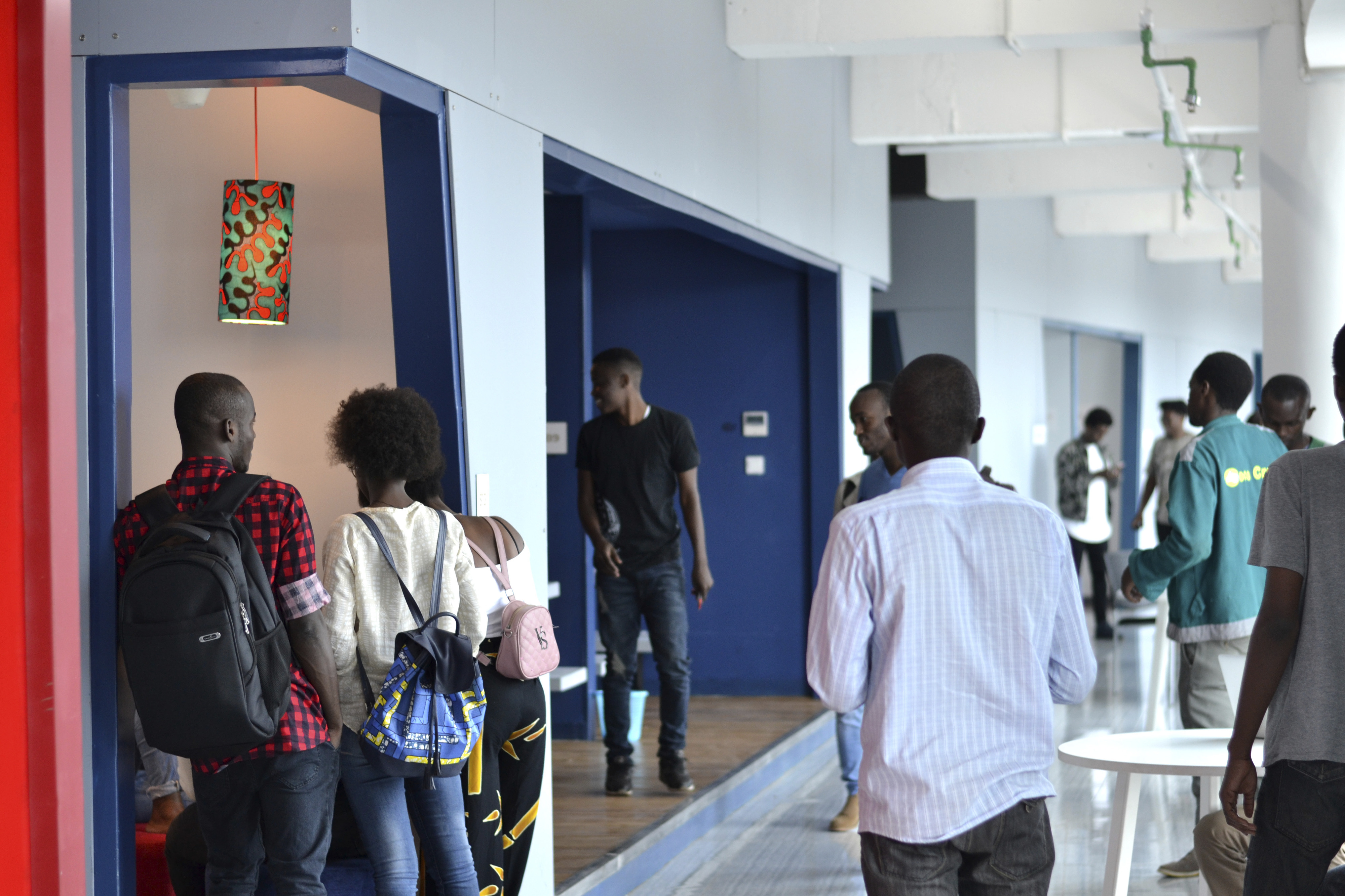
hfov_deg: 27.0
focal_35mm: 75
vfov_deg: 18.2
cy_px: 448
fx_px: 2802
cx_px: 672
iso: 400
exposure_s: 1/200
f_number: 2
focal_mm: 50
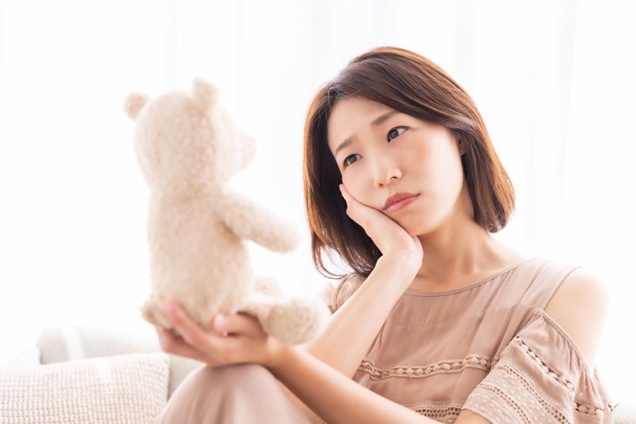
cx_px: 318
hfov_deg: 41.1
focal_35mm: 48
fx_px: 848
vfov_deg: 28.1
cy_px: 212
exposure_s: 1/100
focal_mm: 48
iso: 200
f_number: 2.8
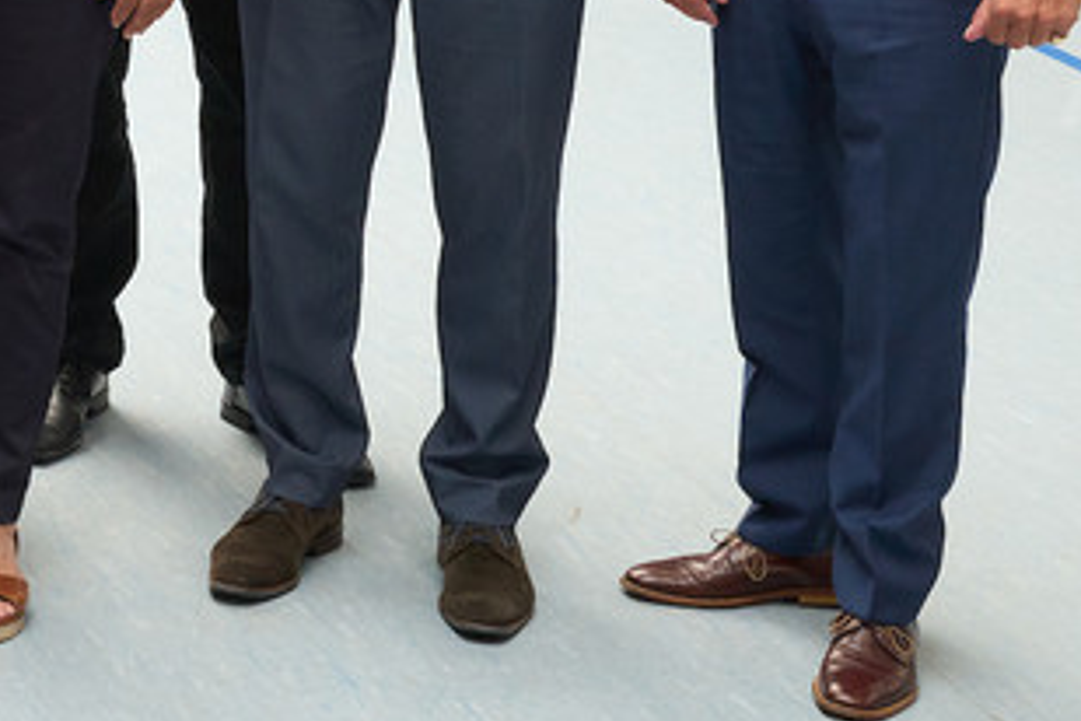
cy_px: -360
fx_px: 4204
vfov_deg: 9.5
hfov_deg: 13.4
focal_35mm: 140
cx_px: -759
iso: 500
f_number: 8
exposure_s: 1/125
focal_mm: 36
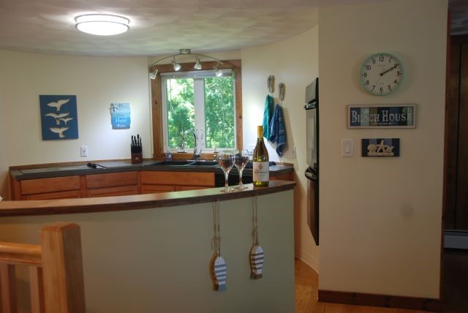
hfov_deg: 57.2
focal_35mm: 33
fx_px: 429
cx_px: 234
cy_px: 156
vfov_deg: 40.0
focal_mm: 22
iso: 250
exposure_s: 1/30
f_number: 3.8
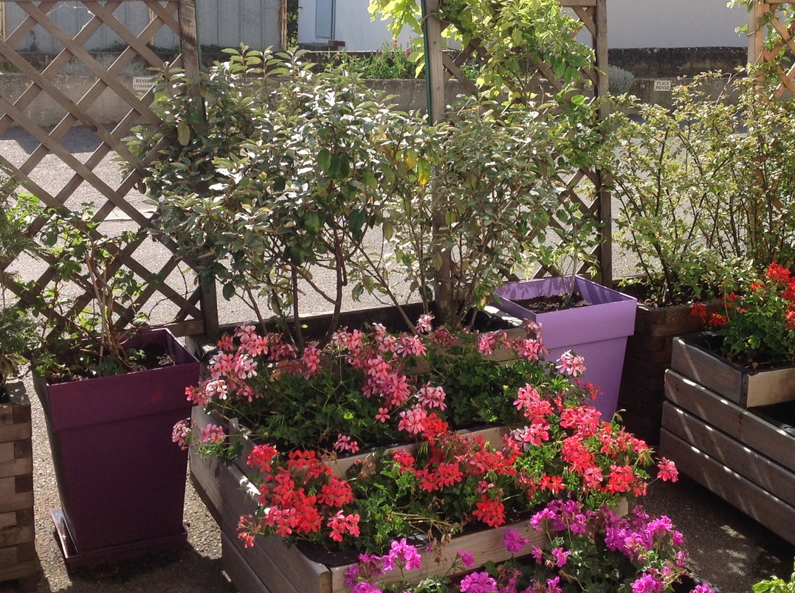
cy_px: 221
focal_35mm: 52
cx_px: 446
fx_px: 1192
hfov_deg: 36.8
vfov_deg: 27.9
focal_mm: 4.28
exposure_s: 1/864
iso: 50
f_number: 2.4
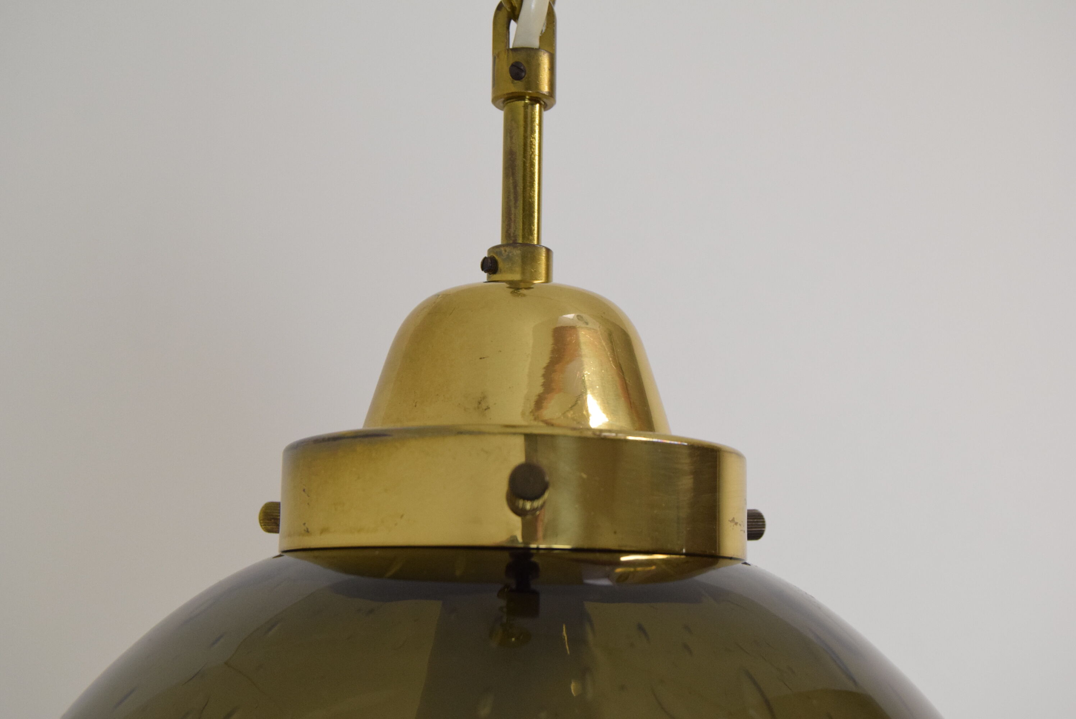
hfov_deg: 35.0
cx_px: 538
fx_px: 1705
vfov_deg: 23.8
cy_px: 360
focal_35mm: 57
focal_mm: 38
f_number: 7.1
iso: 1600
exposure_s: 1/200
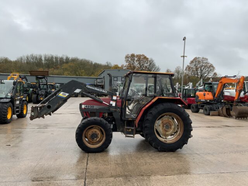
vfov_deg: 48.2
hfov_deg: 61.7
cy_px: 93
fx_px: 208
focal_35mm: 29
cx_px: 124
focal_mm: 3
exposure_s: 1/358
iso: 16
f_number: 1.8
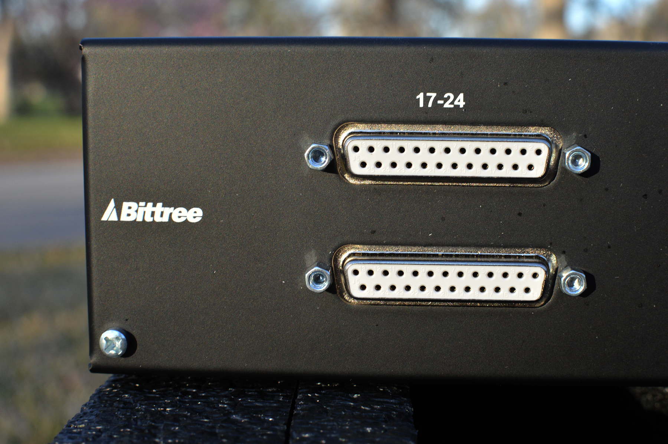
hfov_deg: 37.9
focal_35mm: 52
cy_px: 222
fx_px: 973
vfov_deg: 25.7
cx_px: 334
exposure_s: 1/125
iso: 360
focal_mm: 35
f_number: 8
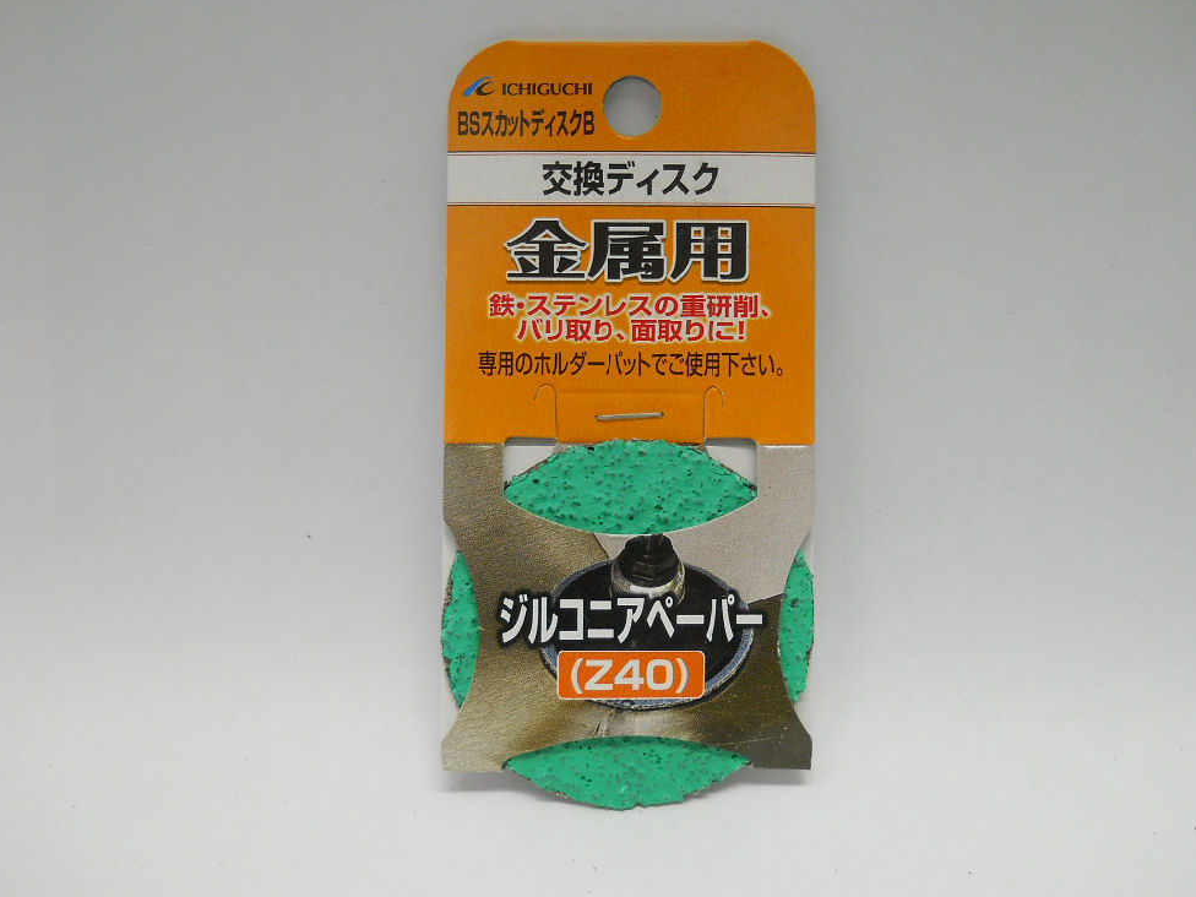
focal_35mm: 42
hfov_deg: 44.8
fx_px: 1451
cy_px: 446
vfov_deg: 34.3
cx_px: 609
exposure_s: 1/30
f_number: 3.1
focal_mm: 6.72
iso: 160
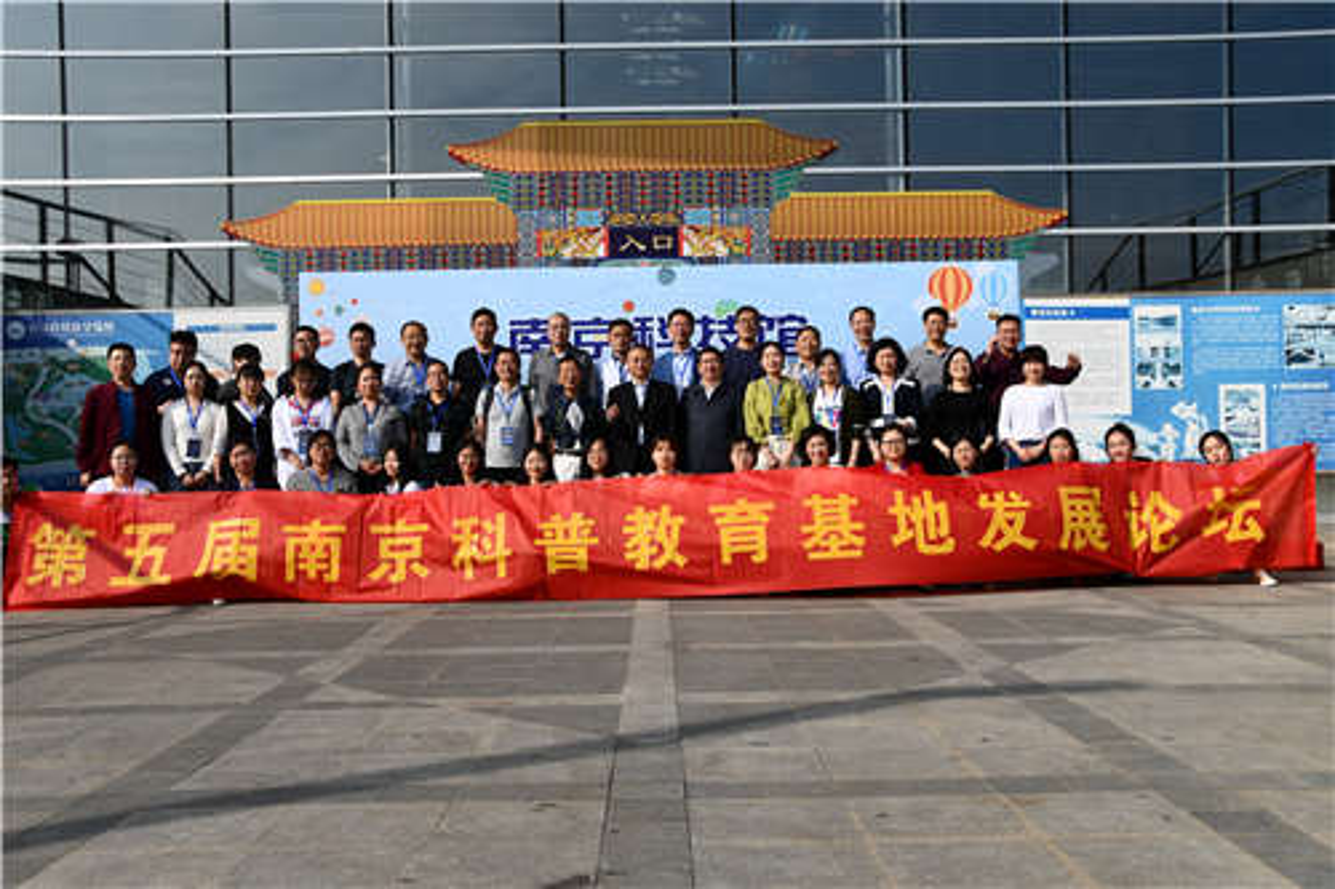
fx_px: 1334
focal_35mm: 36
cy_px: 444
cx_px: 668
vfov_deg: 36.8
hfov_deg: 53.1
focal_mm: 24
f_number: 9
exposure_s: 1/320
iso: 100
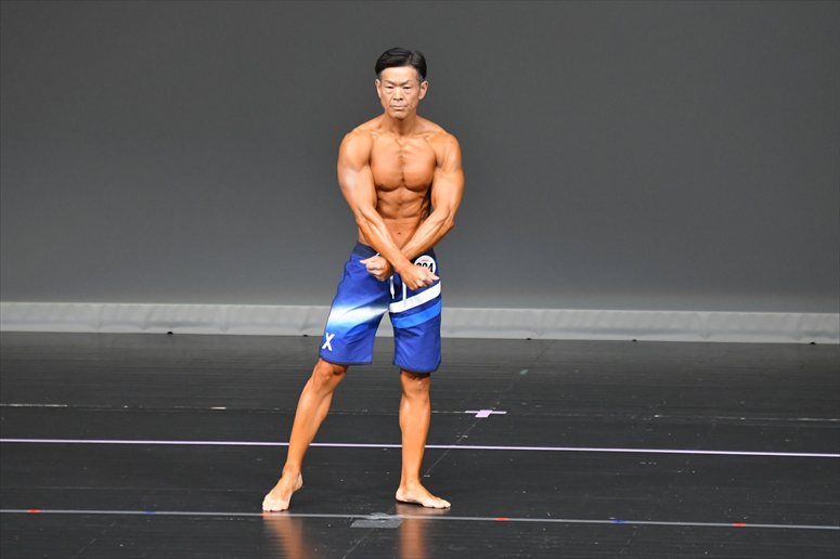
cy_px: 280
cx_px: 420
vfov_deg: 4.0
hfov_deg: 6.0
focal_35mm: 345
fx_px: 8046
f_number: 5.6
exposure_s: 1/400
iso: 5000
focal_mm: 230
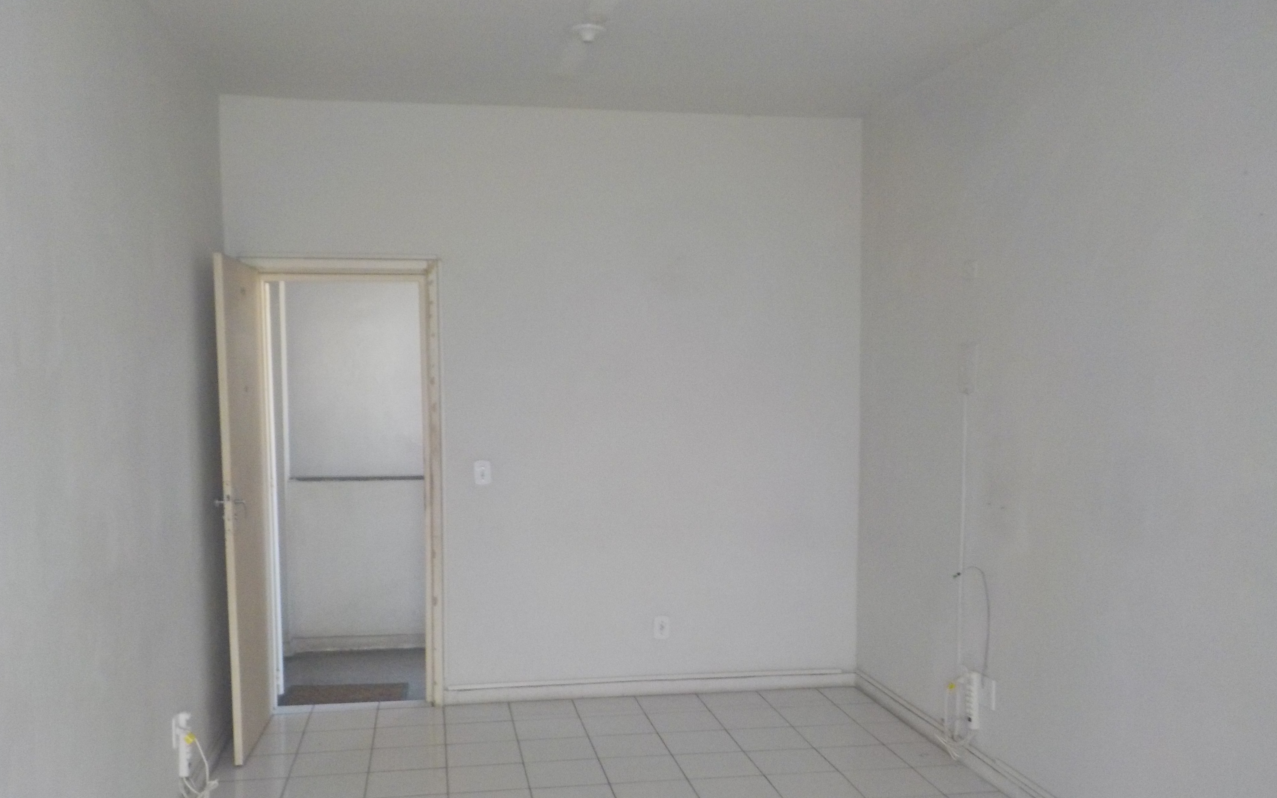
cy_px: 455
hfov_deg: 59.7
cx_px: 637
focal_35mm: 32
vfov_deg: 39.3
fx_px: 1114
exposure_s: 1/30
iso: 360
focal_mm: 4.1
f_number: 3.3
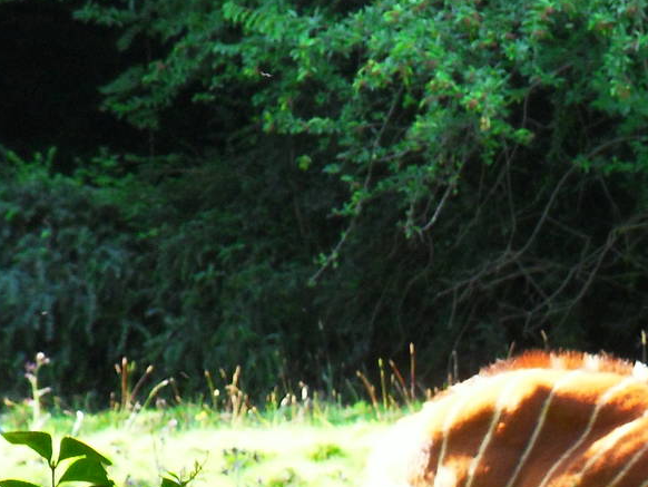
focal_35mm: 327
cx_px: 862
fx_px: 6124
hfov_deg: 6.0
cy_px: 556
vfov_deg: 4.5
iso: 200
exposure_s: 1/90
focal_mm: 21.7
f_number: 5
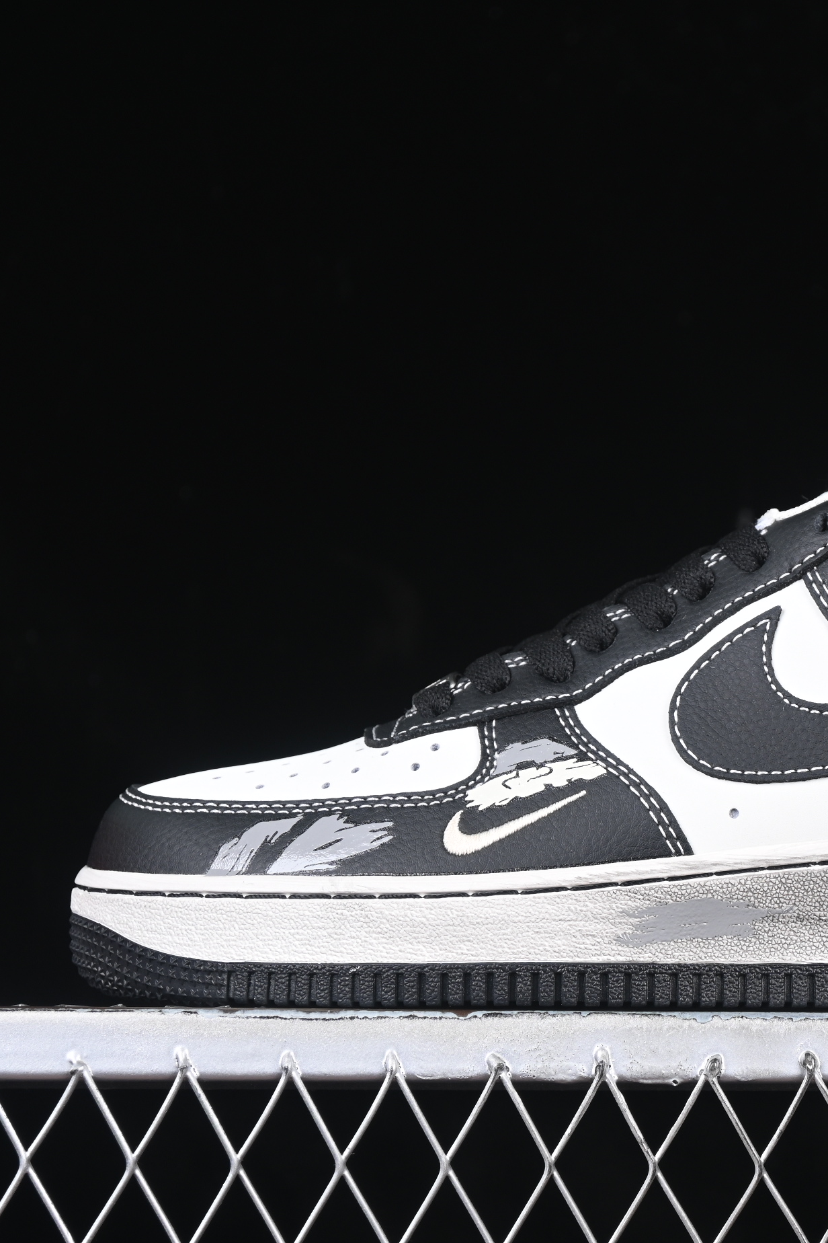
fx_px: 3898
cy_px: 624
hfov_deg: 12.0
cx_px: 737
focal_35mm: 113
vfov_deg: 18.1
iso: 160
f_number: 6.3
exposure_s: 1/60
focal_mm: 50
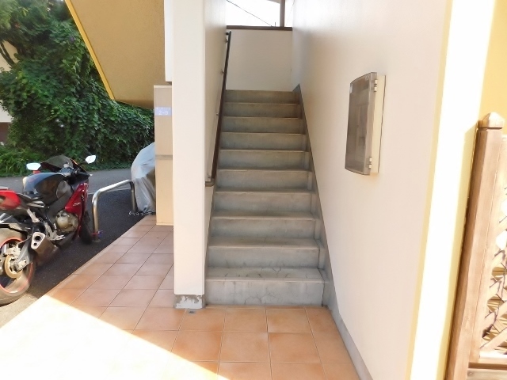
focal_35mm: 23
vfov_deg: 58.9
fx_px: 337
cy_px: 190
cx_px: 254
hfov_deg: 73.9
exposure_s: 1/250
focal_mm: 4
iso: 125
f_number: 3
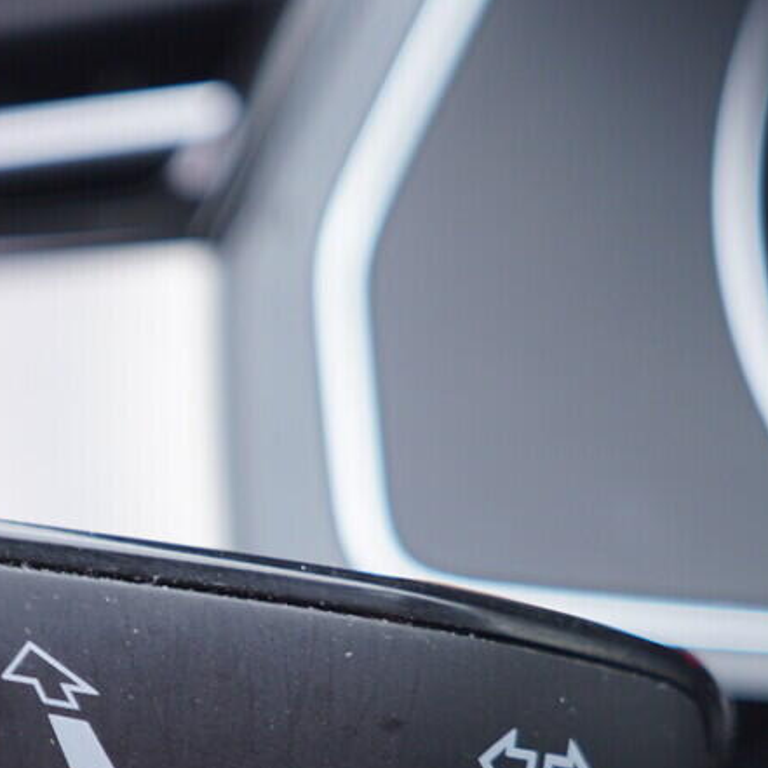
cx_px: 148
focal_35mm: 100
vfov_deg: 17.2
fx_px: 2510
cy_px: 683
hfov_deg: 17.2
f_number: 2.8
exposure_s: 1/40
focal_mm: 24
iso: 160
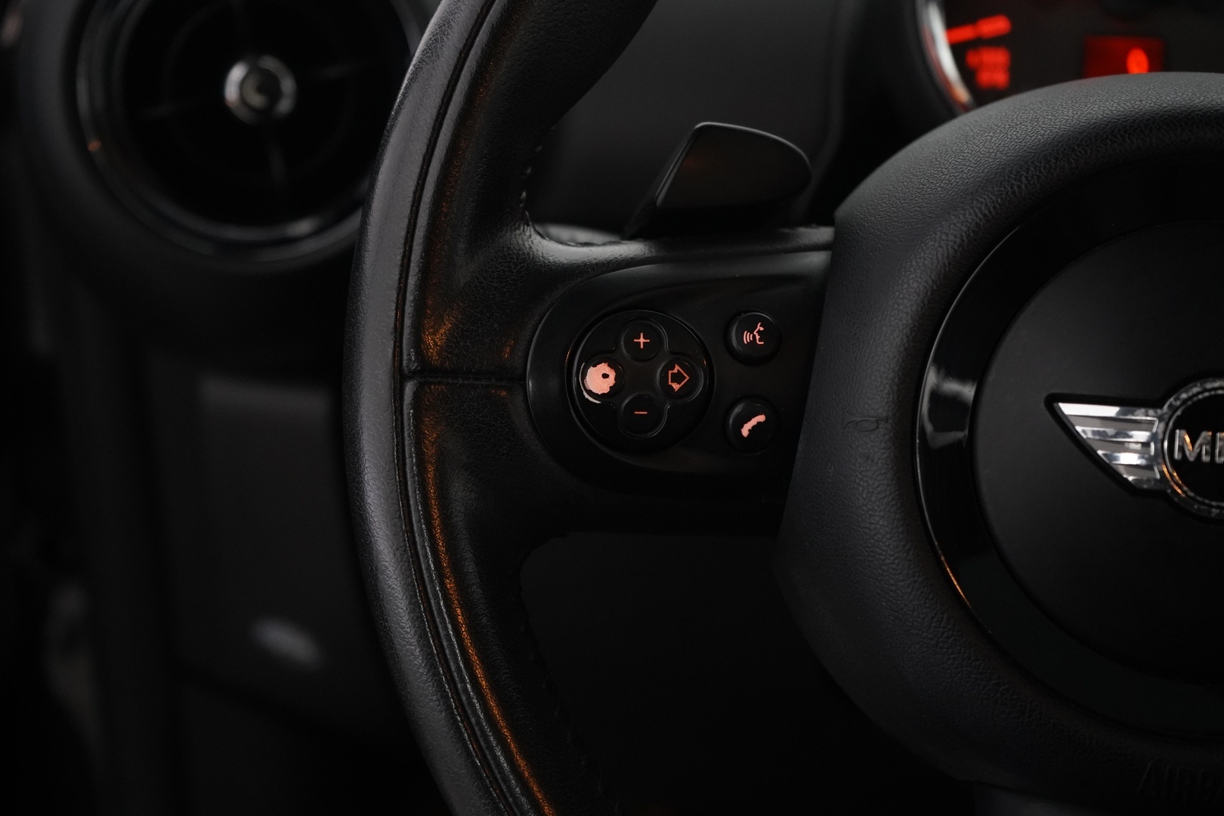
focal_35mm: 60
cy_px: 408
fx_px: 2040
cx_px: 612
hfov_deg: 33.4
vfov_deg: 22.6
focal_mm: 60
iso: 4000
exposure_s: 1/60
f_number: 5
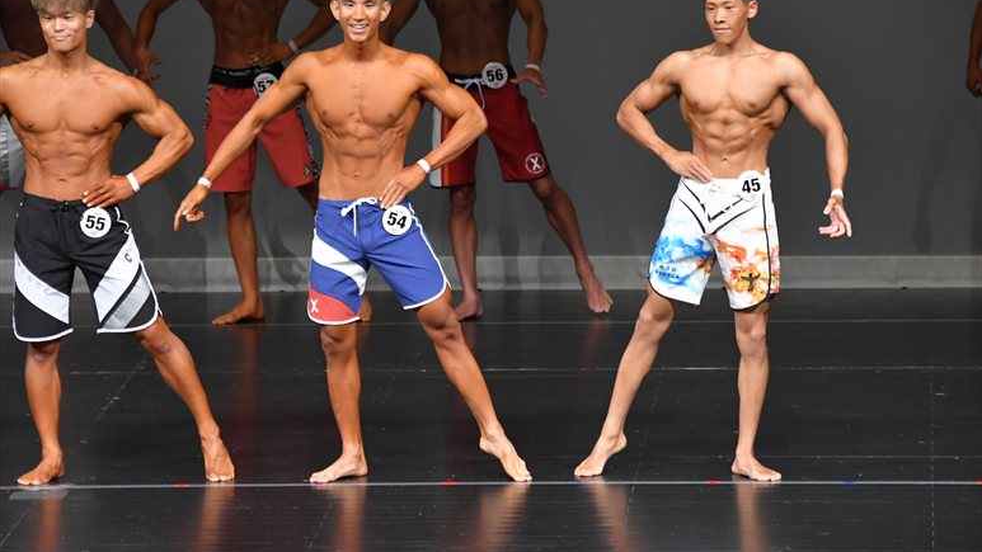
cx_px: 491
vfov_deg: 3.9
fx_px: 8203
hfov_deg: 6.9
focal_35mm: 315
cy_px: 233
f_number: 5.6
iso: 4000
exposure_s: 1/400
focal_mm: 200
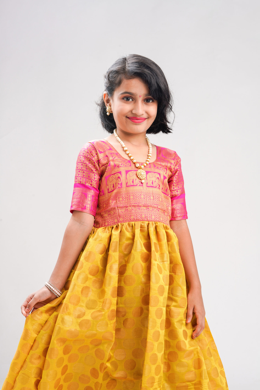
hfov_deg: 16.1
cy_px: 195
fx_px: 921
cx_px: 130
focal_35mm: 85
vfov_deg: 23.9
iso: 100
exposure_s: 1/125
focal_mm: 85
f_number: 13
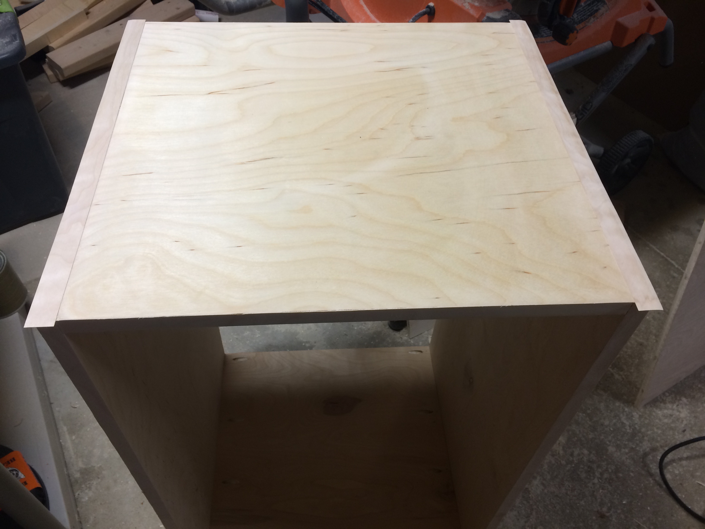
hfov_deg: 61.7
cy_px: 264
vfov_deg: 48.2
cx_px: 352
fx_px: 591
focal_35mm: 29
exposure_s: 1/30
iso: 40
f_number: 2.2
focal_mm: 4.15
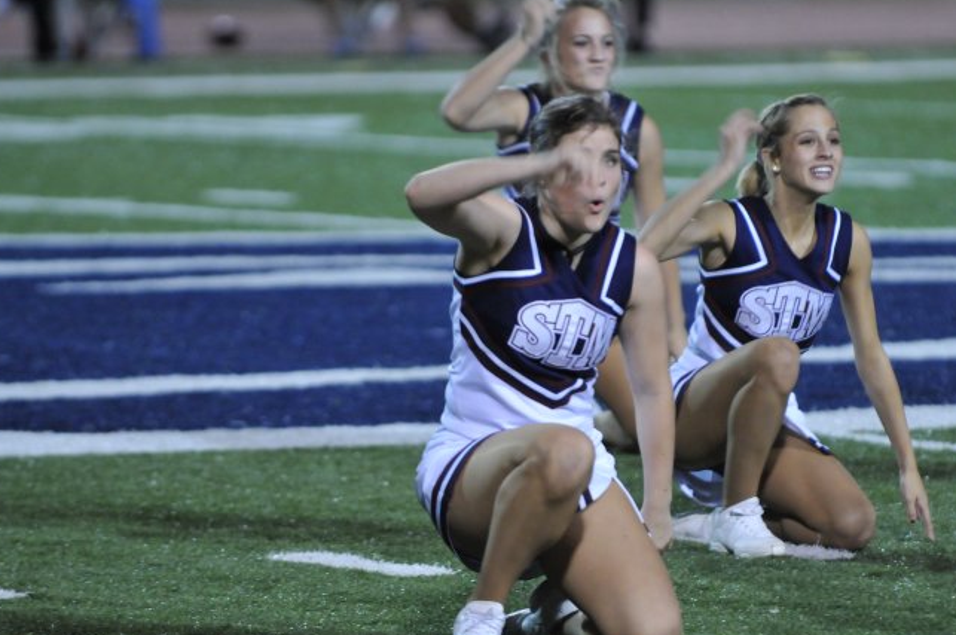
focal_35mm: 373
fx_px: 9893
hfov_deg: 5.5
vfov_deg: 3.7
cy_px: 313
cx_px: 572
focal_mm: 200
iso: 1600
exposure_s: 1/200
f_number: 2.8
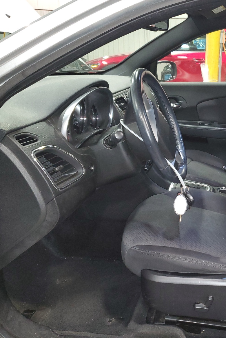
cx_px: 222
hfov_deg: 33.2
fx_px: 348
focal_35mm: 37
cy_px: 165
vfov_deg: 51.9
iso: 145
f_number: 1.5
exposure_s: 1/20
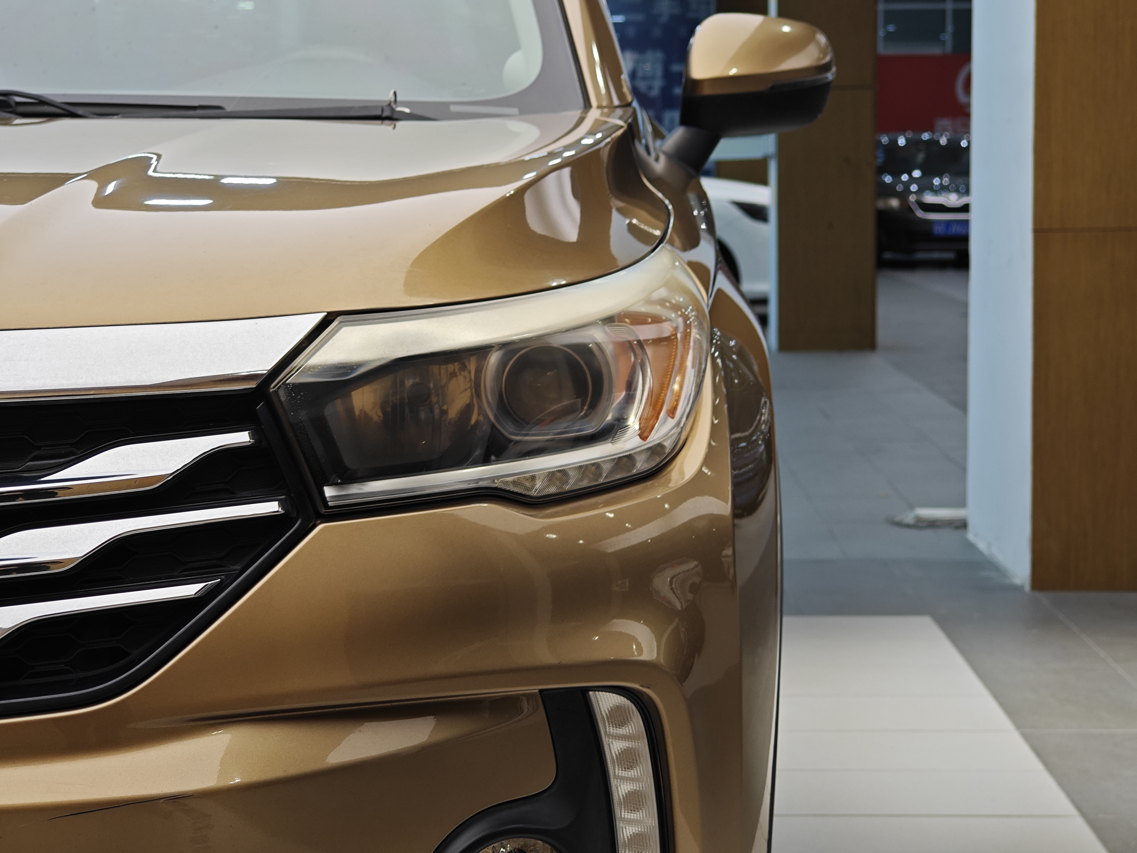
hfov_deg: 26.0
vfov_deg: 19.6
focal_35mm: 75
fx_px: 2463
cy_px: 426
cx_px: 568
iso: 80
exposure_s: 1/100
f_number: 1.8
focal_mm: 9.87
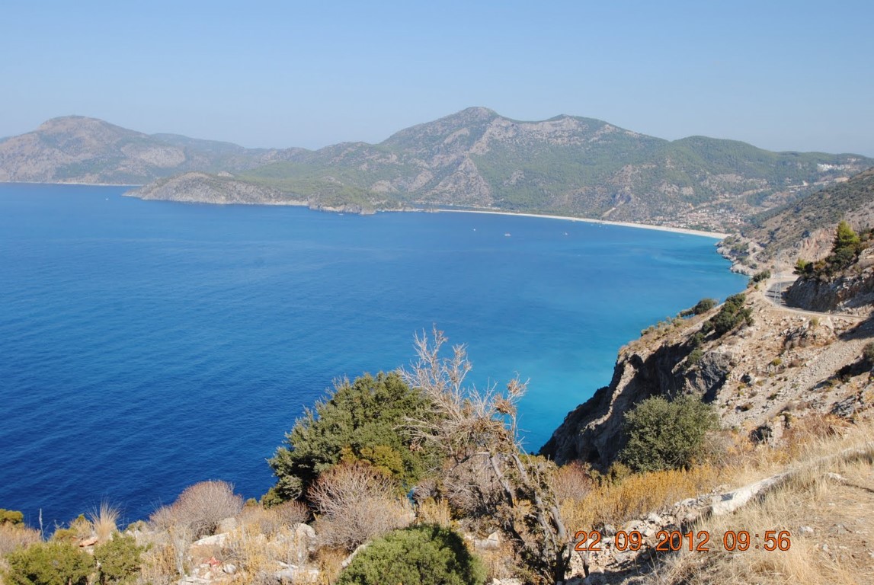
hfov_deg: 53.1
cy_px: 292
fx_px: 875
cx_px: 437
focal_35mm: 36
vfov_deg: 37.0
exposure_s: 1/200
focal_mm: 24
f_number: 7.1
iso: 100
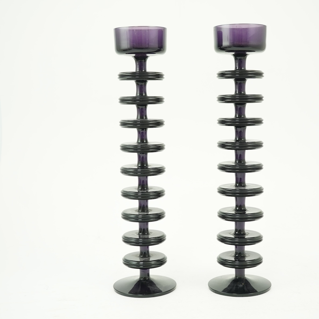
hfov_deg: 29.5
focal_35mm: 58
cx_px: 190
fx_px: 605
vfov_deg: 29.6
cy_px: 159
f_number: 7.1
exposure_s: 1/40
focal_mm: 30
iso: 500
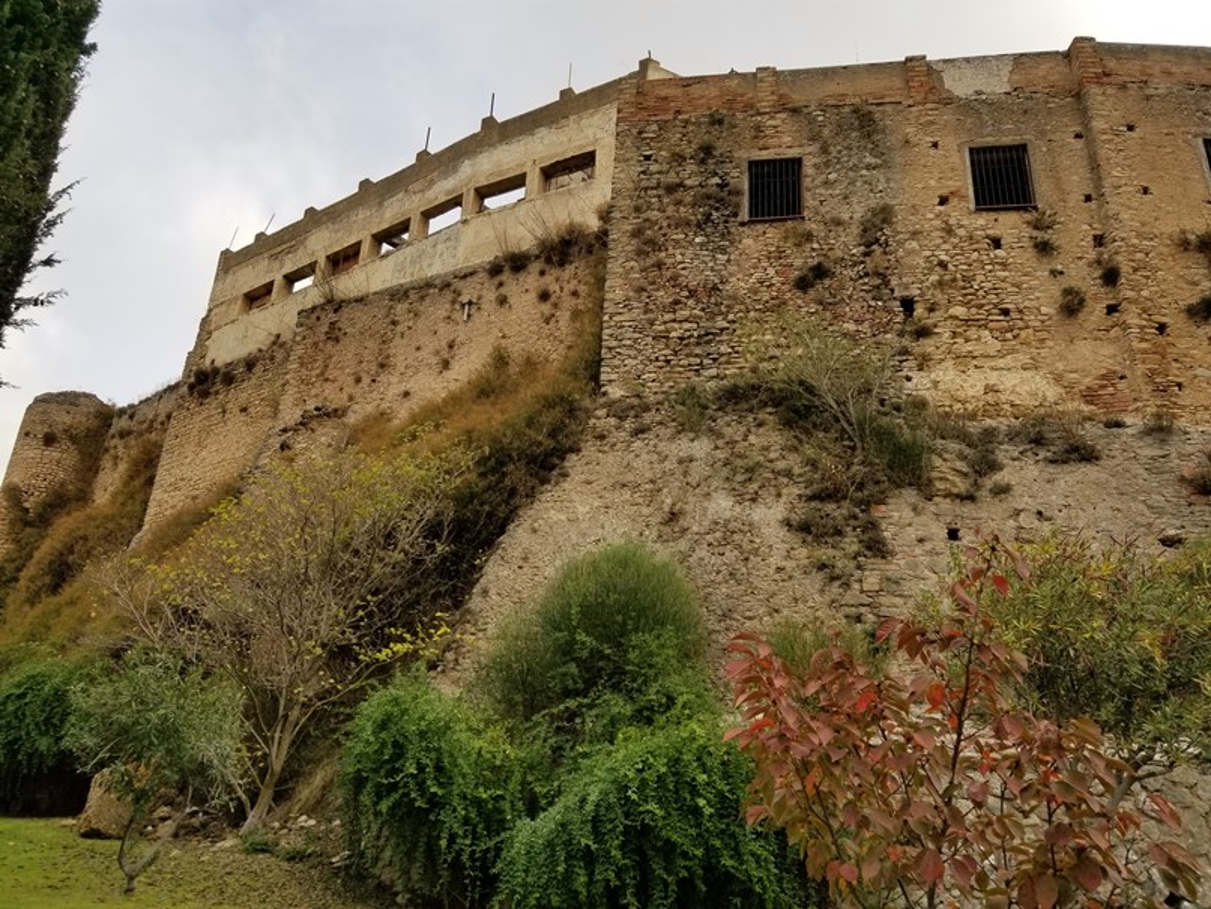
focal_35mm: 26
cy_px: 454
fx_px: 910
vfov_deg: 53.1
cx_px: 606
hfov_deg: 67.3
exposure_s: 1/1404
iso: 50
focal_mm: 4.25
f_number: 1.7
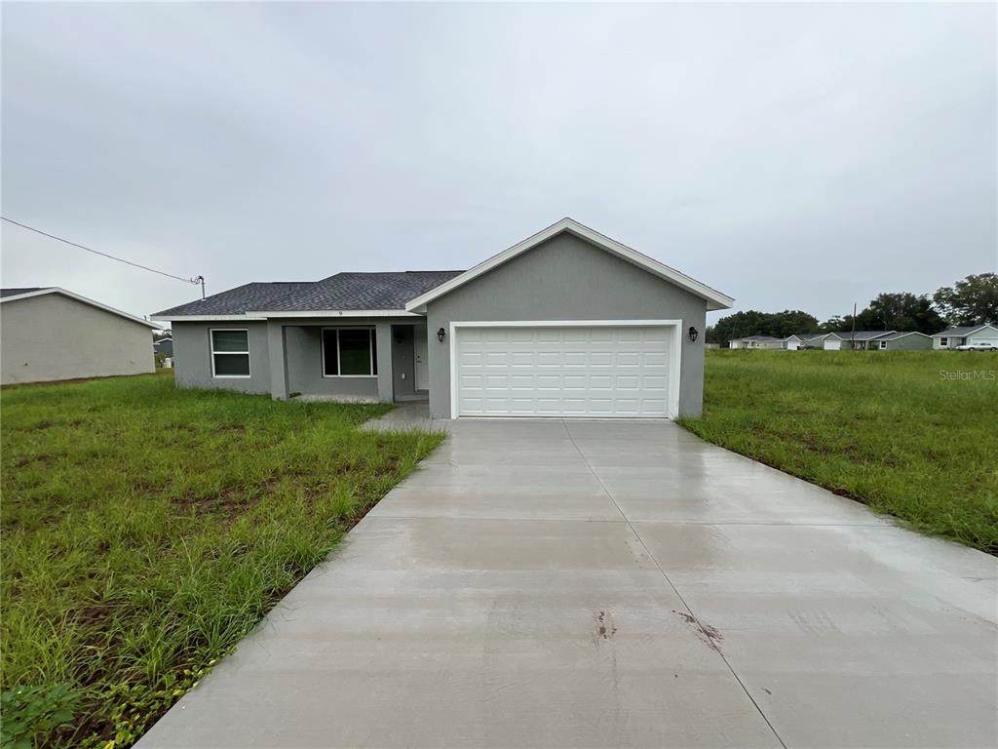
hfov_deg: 106.2
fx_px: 375
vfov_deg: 89.9
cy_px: 374
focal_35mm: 13
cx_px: 499
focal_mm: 1.57
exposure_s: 1/288
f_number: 1.8
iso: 32
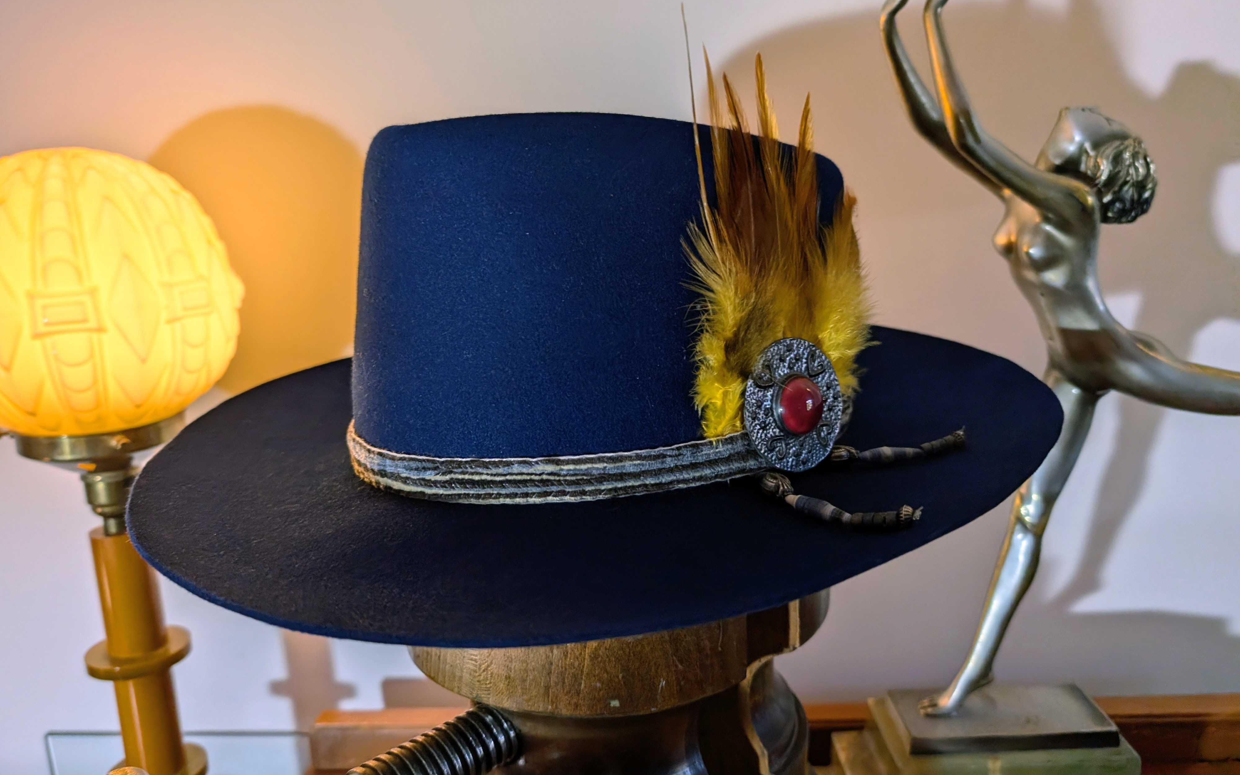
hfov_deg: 70.4
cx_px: 608
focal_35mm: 26
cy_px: 400
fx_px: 879
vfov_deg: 47.6
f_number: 1.68
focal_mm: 6.9
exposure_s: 1/251
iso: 48
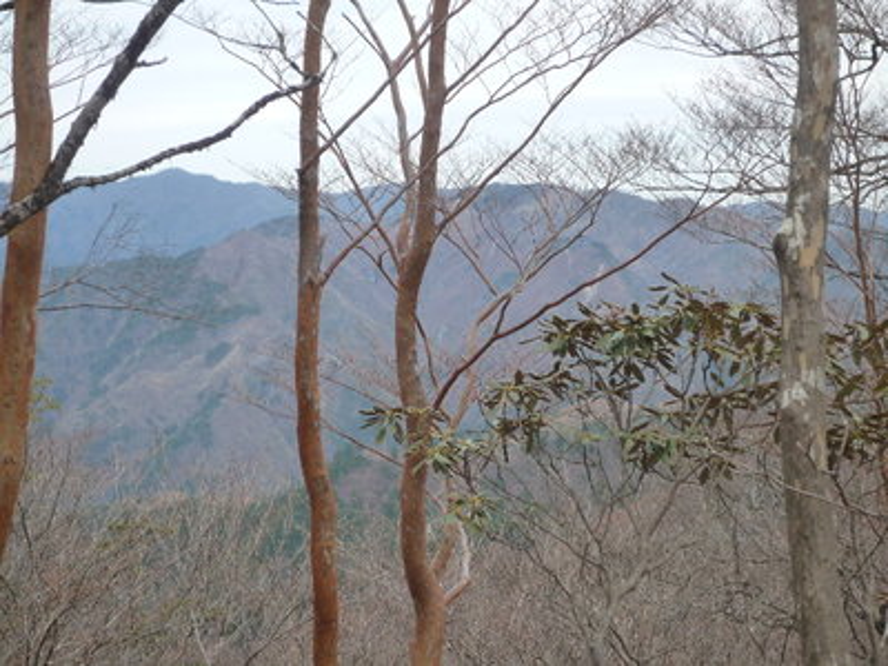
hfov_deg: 26.0
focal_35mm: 75
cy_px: 333
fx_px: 1924
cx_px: 444
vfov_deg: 19.6
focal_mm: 13.2
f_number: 4.9
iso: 160
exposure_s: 1/320
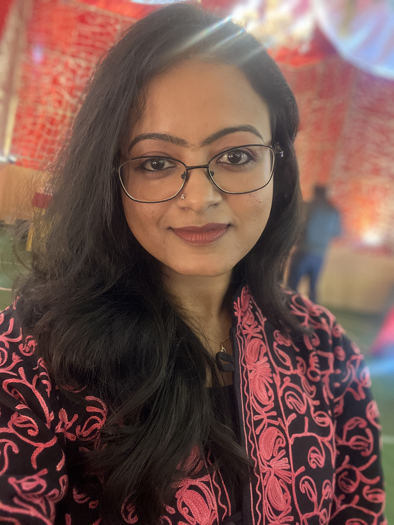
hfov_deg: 46.8
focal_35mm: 30
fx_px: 455
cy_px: 262
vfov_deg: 60.0
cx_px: 197
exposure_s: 1/25
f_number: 2.2
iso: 500
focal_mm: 2.71
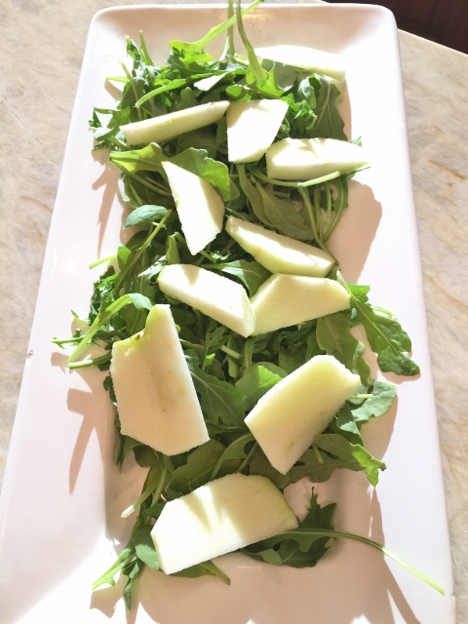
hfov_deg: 48.2
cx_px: 234
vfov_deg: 61.7
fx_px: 523
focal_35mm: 29
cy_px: 312
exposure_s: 1/30
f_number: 2.2
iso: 32
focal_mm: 4.15
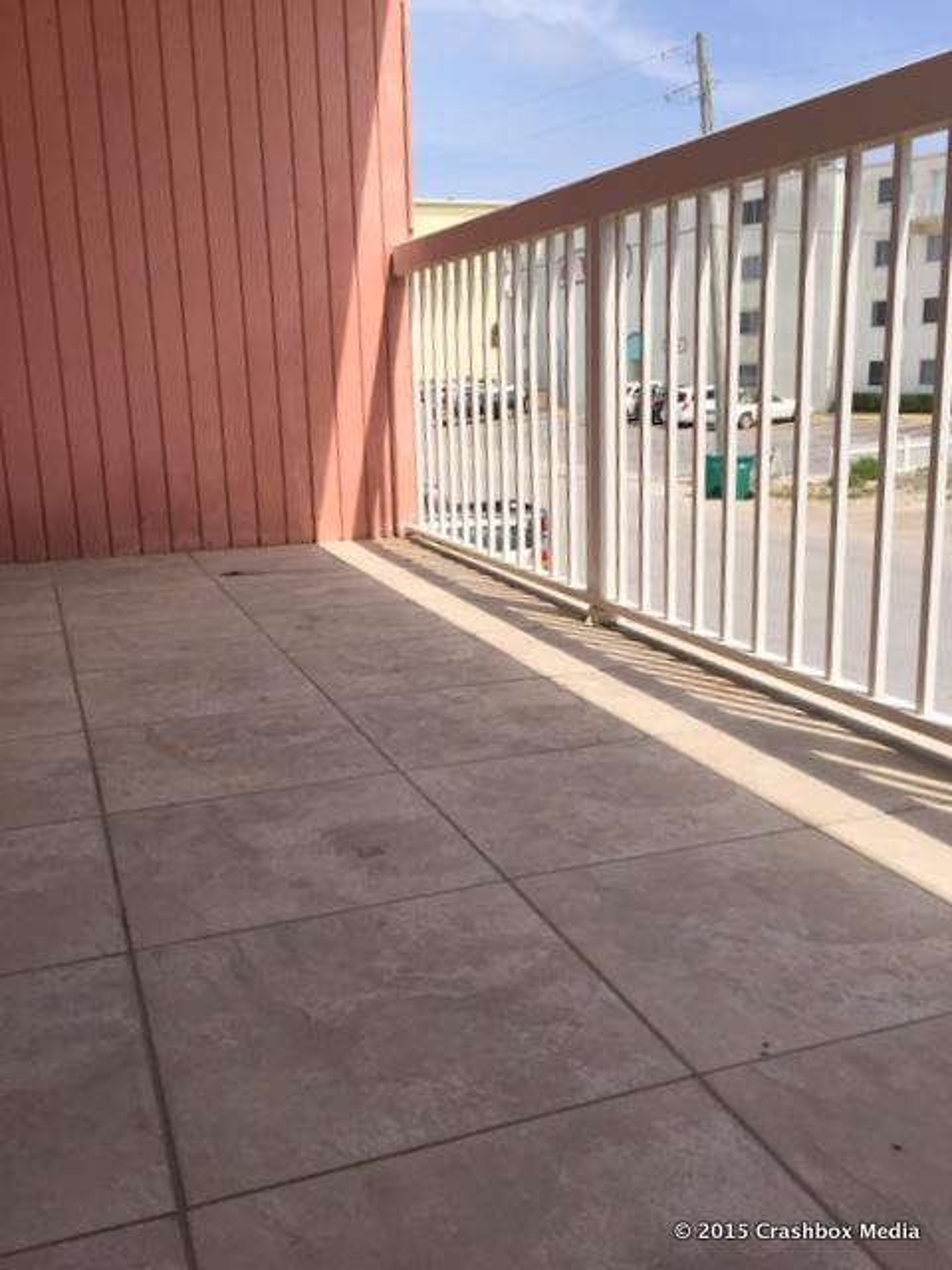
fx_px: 1063
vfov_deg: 61.7
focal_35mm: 29
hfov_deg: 48.2
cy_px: 635
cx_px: 476
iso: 40
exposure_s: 1/3049
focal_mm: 4.15
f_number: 2.2
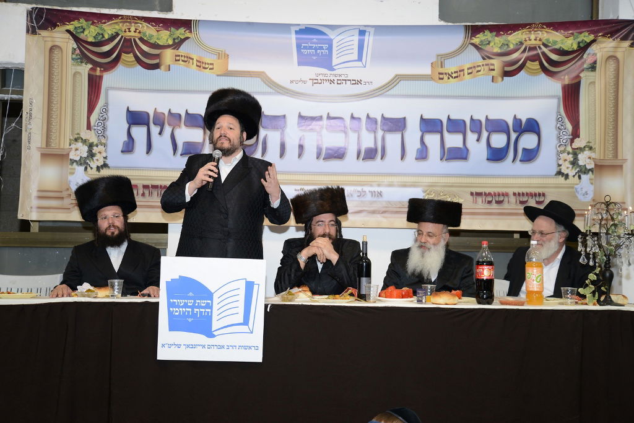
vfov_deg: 35.1
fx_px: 669
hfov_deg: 50.7
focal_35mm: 38
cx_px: 317
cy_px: 212
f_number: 5
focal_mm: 38
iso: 800
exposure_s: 1/125
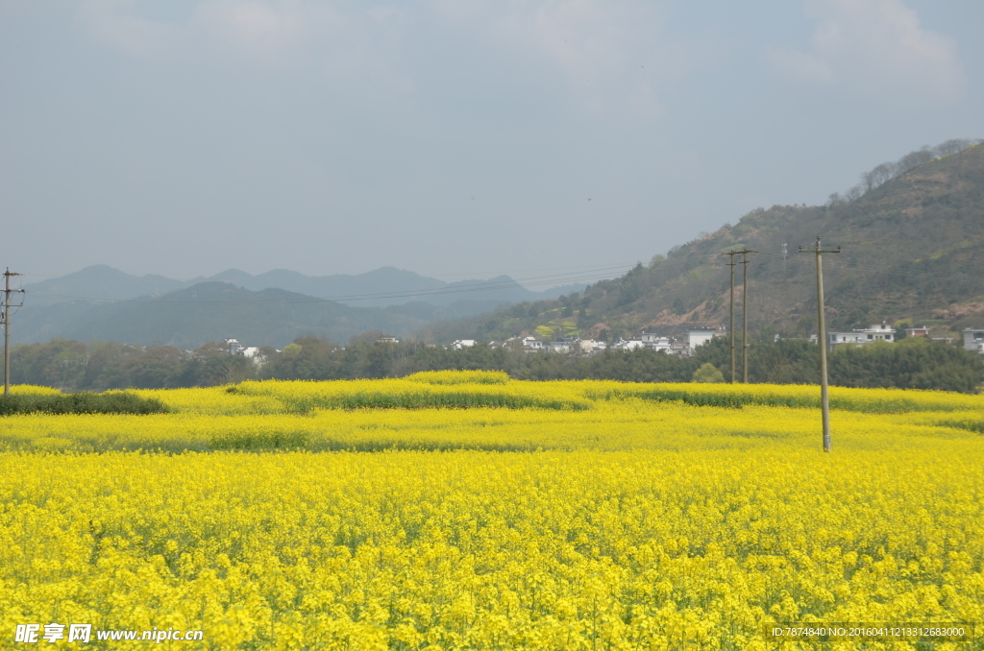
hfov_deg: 26.0
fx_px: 2127
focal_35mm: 78
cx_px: 492
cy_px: 326
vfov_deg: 17.4
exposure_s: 1/350
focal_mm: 52
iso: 160
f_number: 9.5
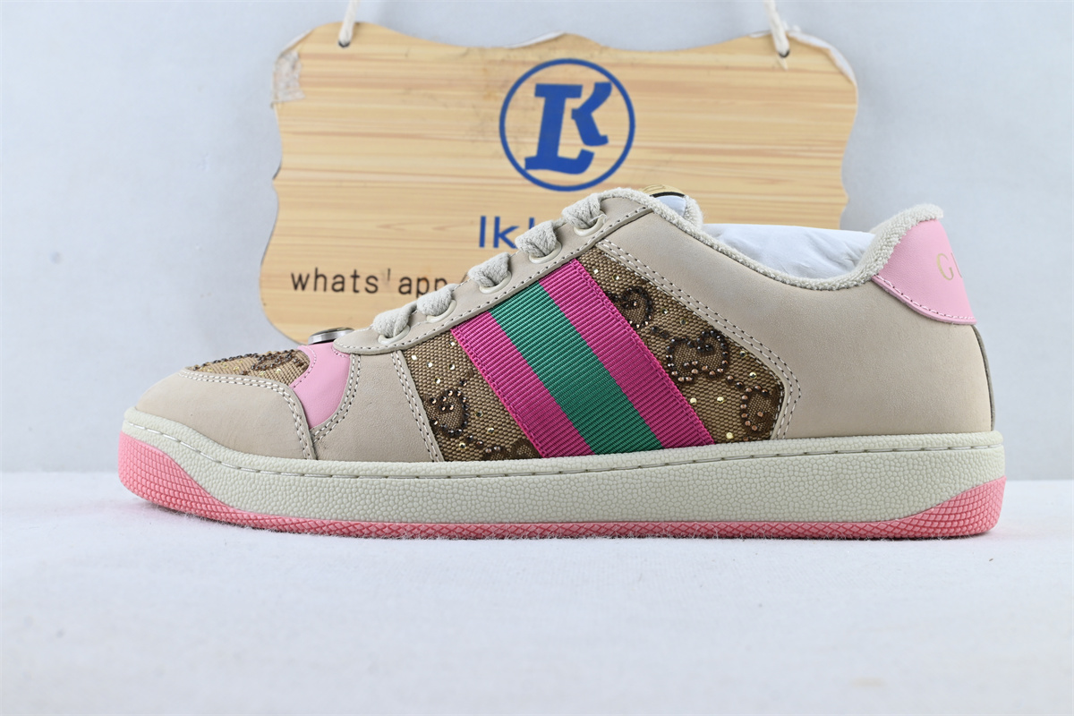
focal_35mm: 42
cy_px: 358
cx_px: 537
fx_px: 1253
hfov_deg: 46.4
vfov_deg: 31.9
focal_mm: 28
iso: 100
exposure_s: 1/13
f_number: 10
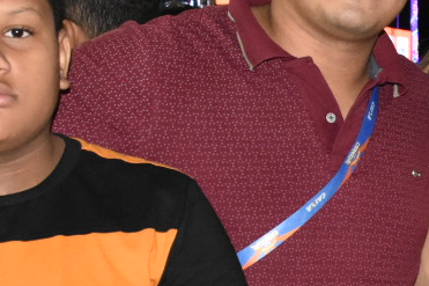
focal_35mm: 131
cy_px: 248
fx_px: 1560
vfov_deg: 10.4
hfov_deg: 15.2
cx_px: 503
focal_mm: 20
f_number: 5.6
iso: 2500
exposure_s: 1/100
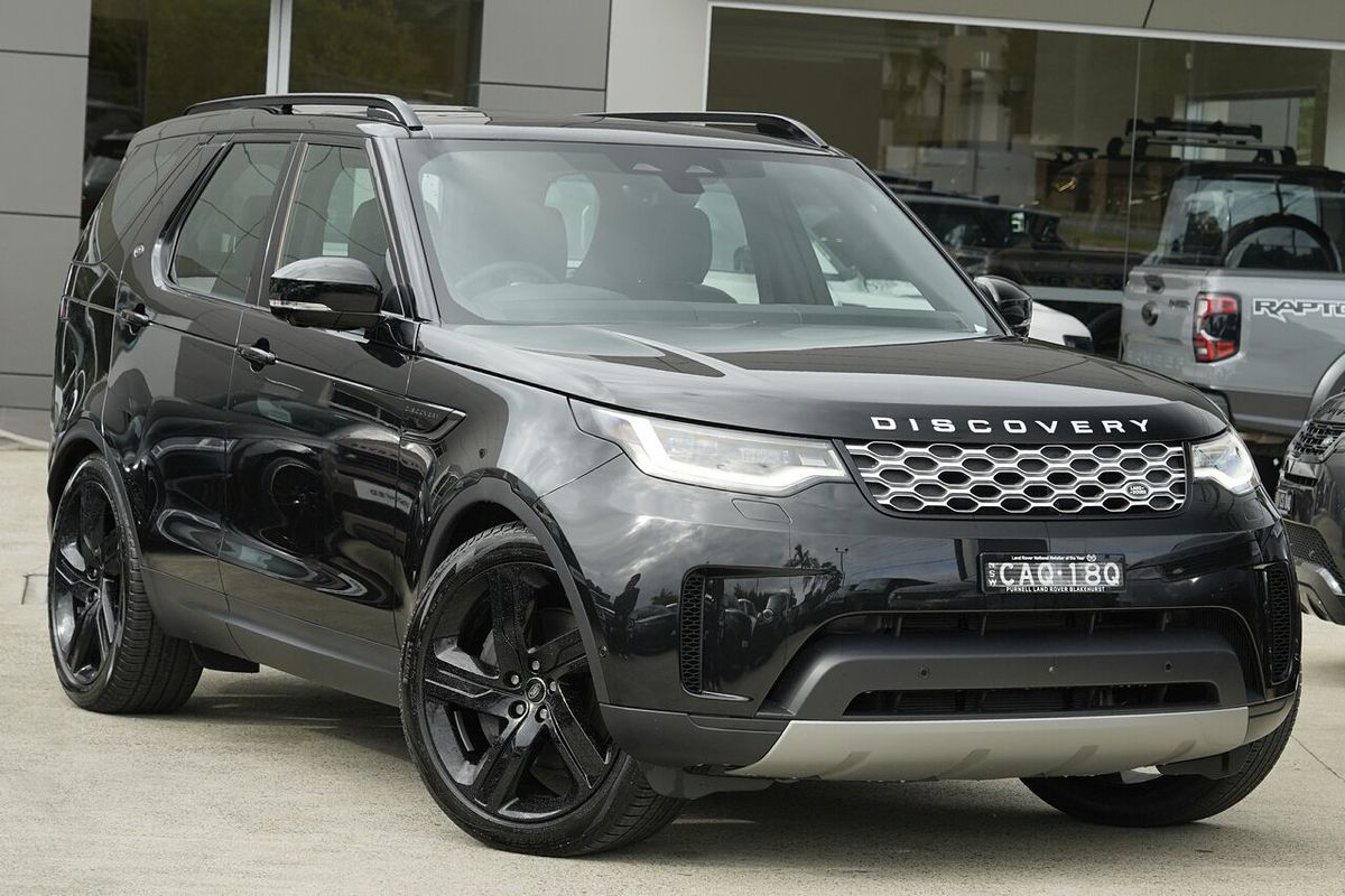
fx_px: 3288
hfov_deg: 23.1
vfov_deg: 15.5
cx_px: 672
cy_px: 448
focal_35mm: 88
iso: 1000
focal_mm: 88
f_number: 7.1
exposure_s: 1/500
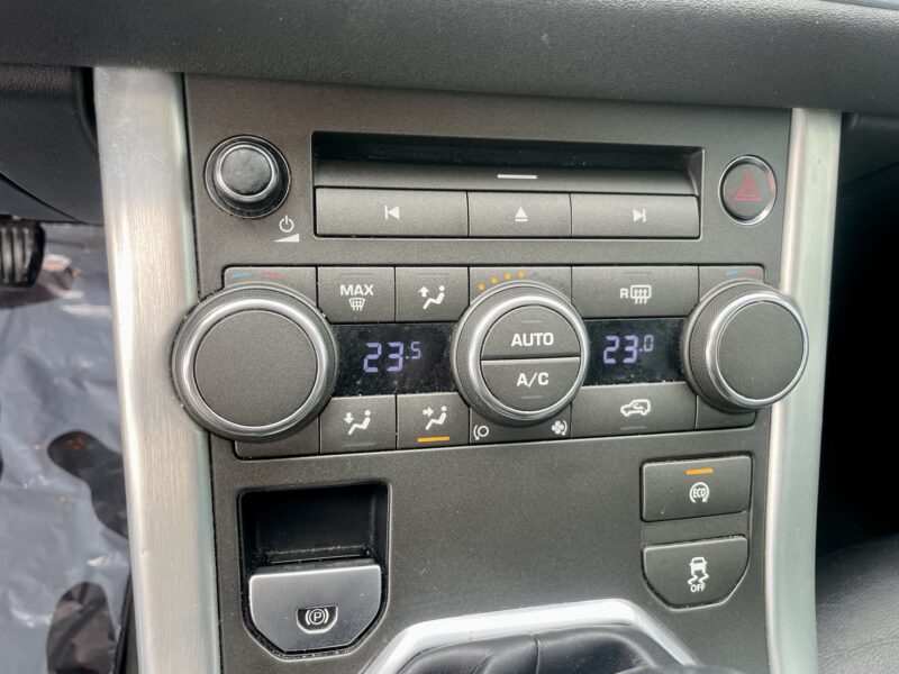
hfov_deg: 67.3
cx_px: 450
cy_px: 337
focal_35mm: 26
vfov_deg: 53.1
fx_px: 675
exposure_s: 1/121
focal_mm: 4.2
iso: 64
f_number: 1.6
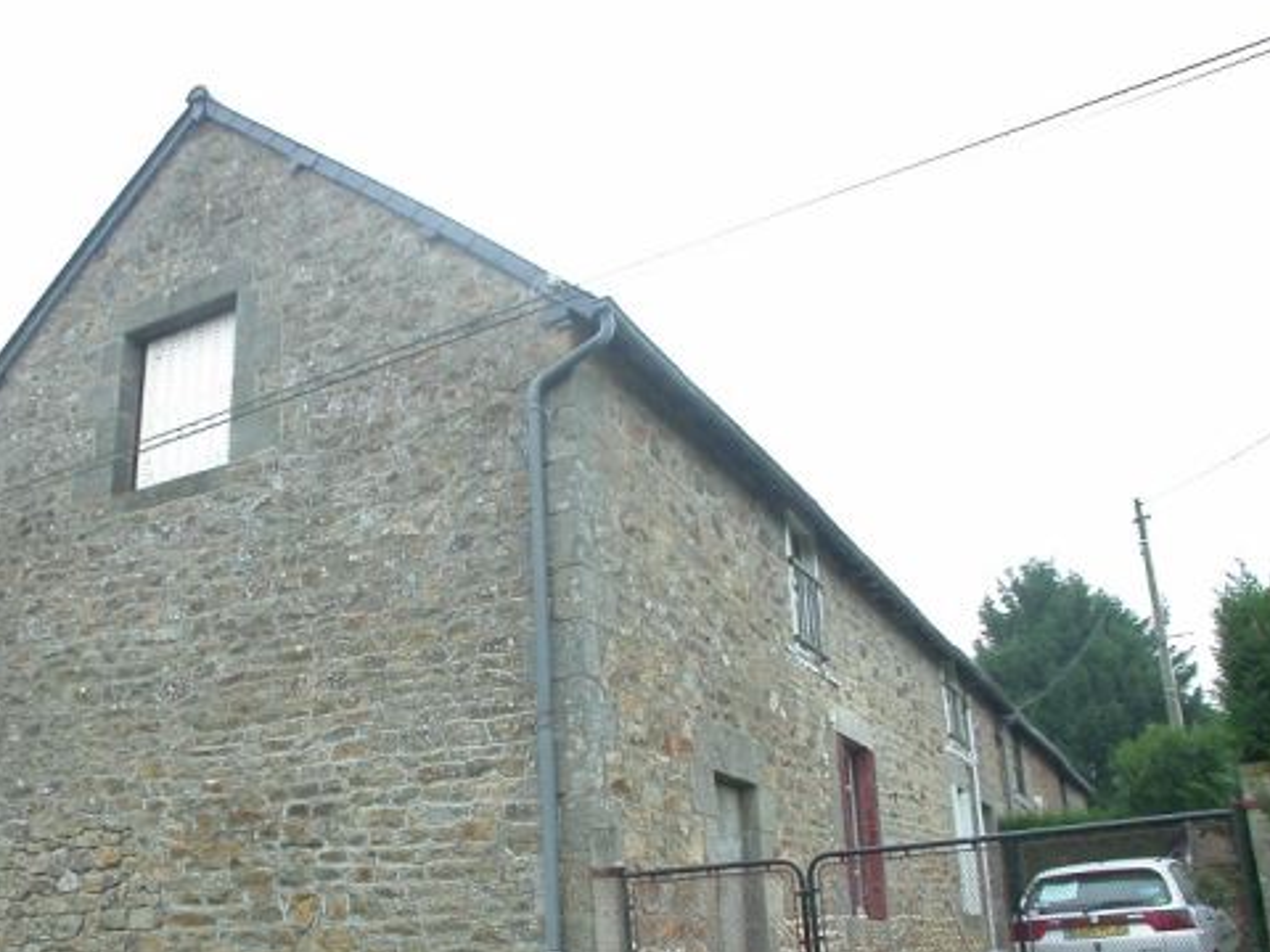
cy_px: 598
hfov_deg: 35.2
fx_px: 1981
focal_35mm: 54
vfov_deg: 26.9
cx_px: 423
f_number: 2.6
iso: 100
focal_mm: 7.85
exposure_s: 1/37.4
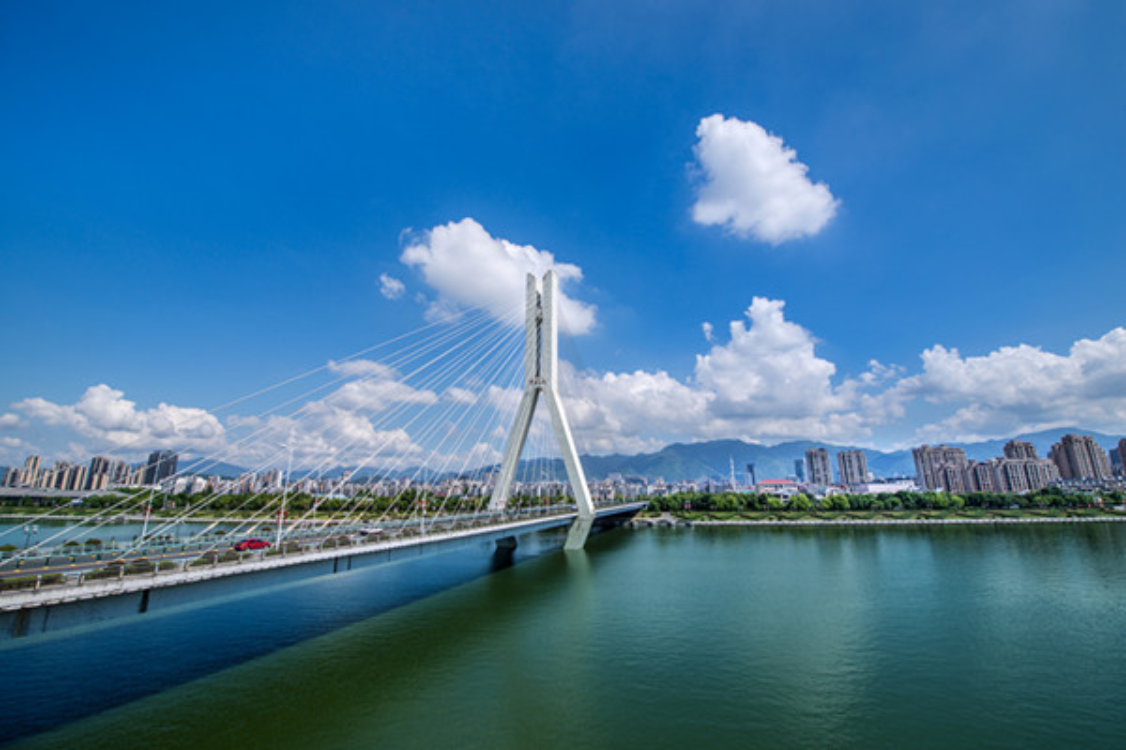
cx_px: 563
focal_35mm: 14
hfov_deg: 104.3
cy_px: 375
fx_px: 438
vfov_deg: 81.2
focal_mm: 14
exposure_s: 1/250
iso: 100
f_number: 11
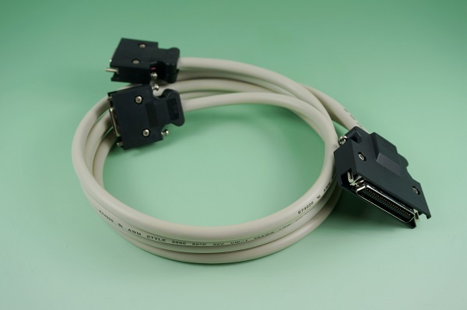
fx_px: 525
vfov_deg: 32.9
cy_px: 155
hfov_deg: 48.0
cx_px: 234
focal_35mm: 40
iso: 100
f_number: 6.3
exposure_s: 1/80
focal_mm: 27
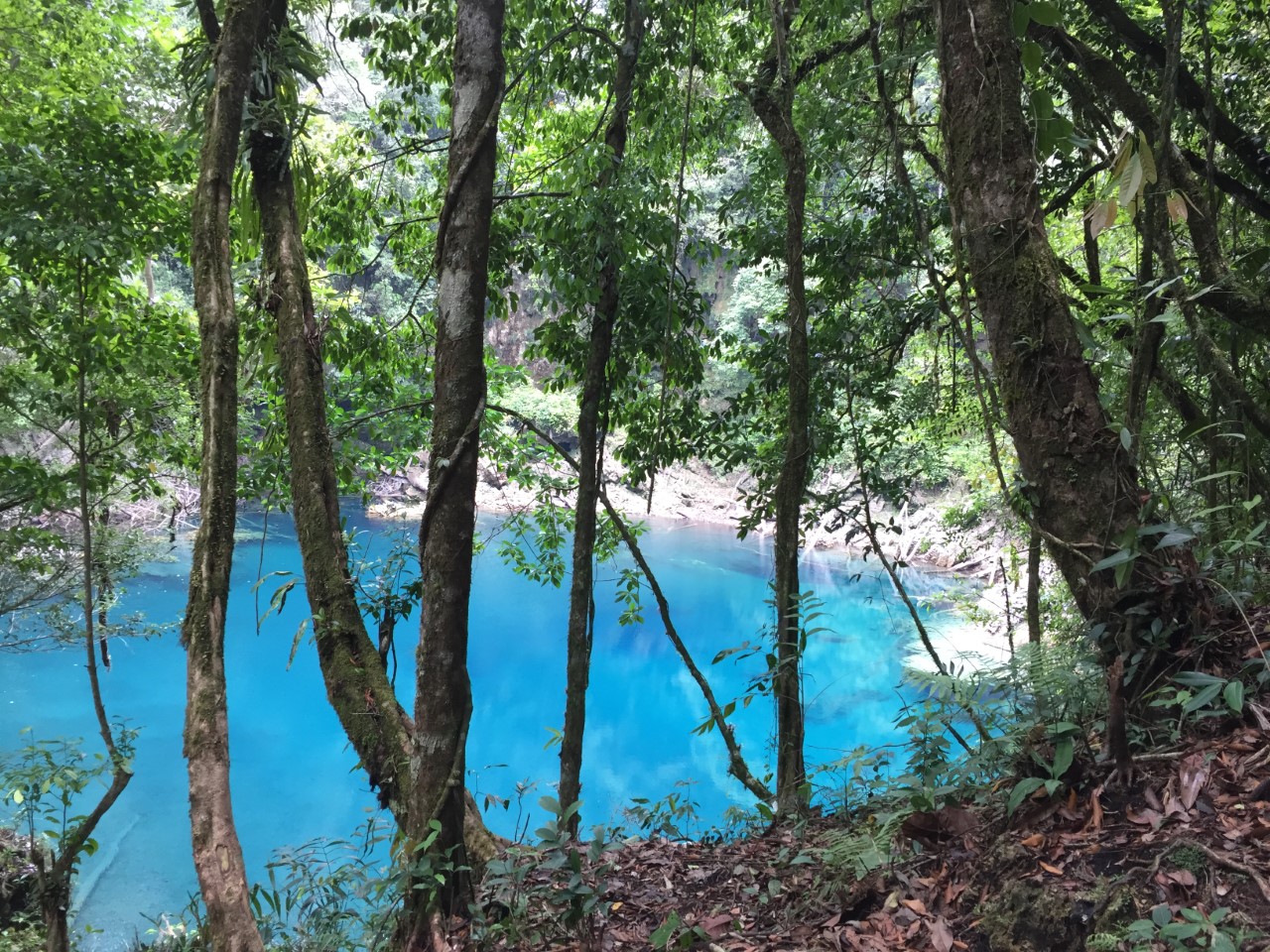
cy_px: 476
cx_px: 635
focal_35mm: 29
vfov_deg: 48.2
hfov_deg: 61.7
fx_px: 1064
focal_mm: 4.15
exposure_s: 1/30
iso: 32
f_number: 2.2
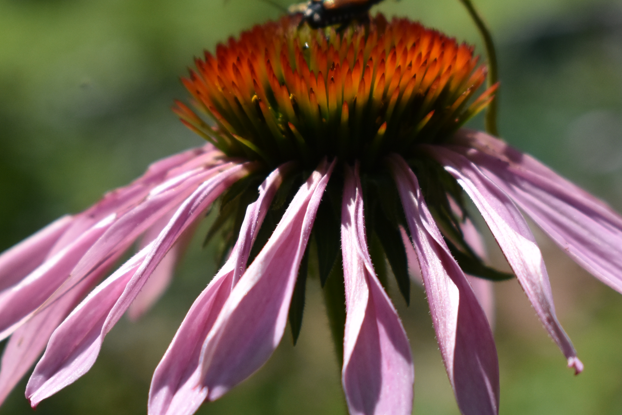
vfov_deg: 10.2
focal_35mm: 135
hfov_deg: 15.2
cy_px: 168
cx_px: 360
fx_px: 2332
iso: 800
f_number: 6.3
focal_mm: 48
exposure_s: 1/4000
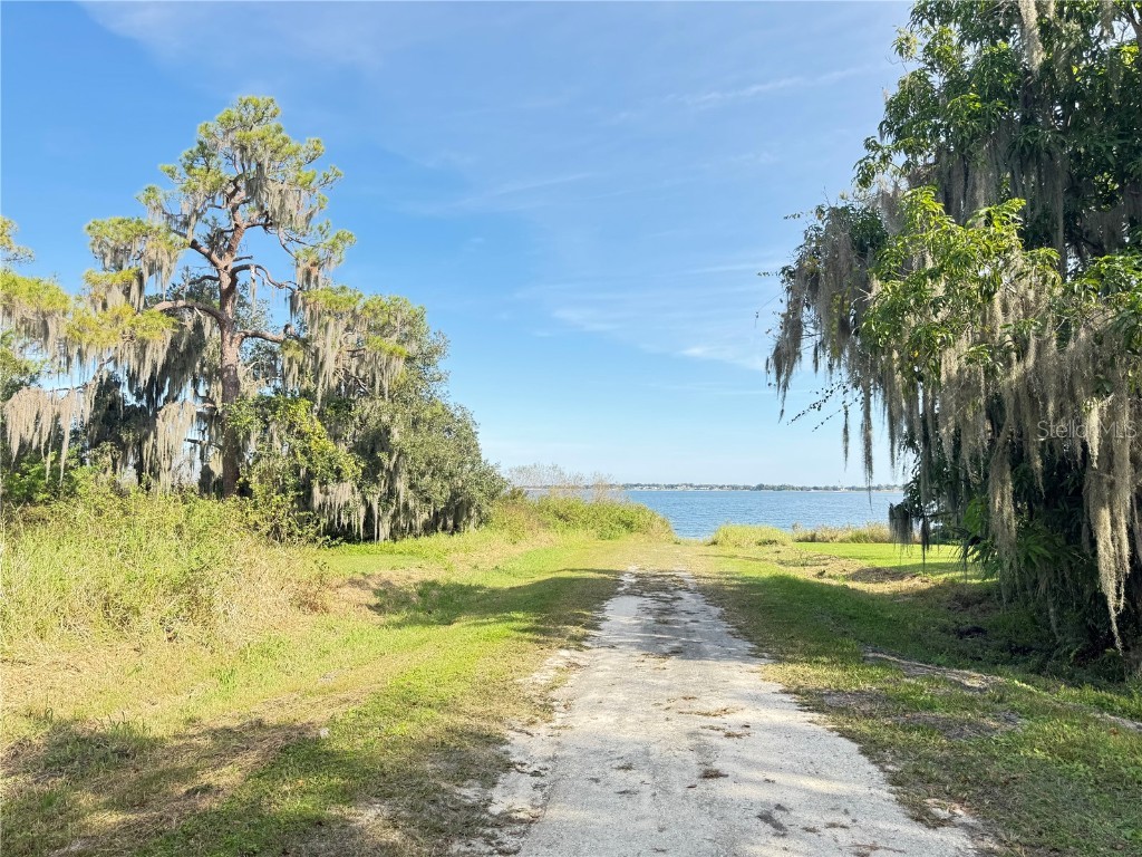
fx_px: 792
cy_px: 428
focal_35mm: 24
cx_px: 571
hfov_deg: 71.6
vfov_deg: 56.8
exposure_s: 1/782
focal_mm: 6.76
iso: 80
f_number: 1.78
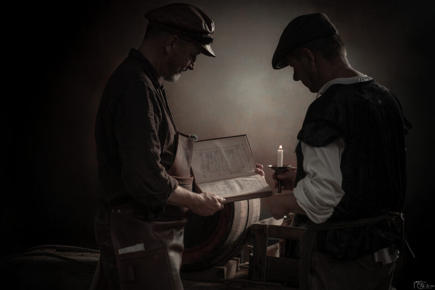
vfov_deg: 15.0
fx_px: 1100
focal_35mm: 91
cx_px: 219
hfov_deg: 22.4
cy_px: 145
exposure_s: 1/320
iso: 100
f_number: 4.5
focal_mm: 60
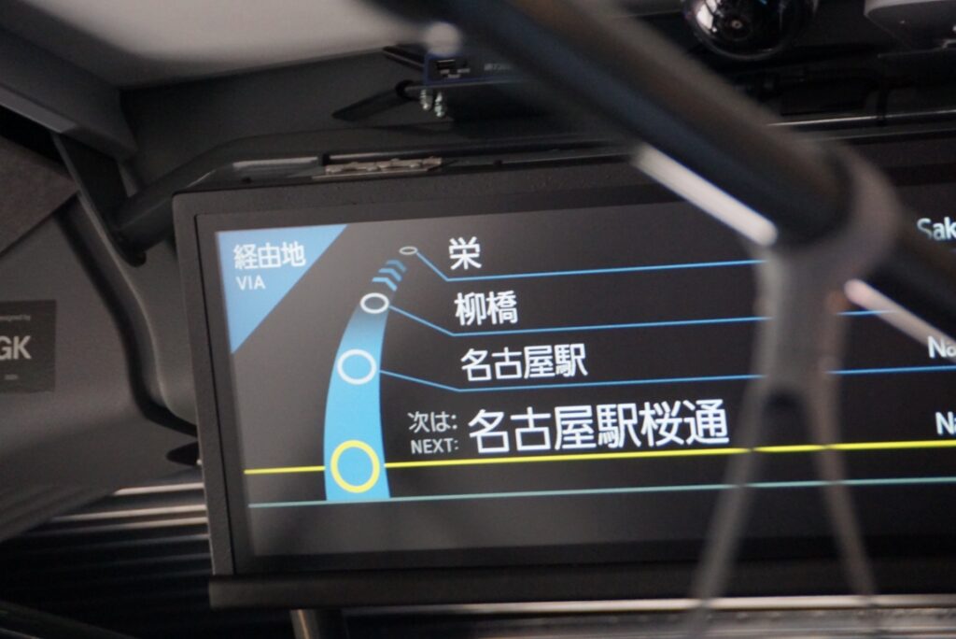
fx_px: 5380
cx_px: 478
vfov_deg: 6.8
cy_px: 320
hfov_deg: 10.2
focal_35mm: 202
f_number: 5.6
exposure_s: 1/250
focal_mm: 135
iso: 2500
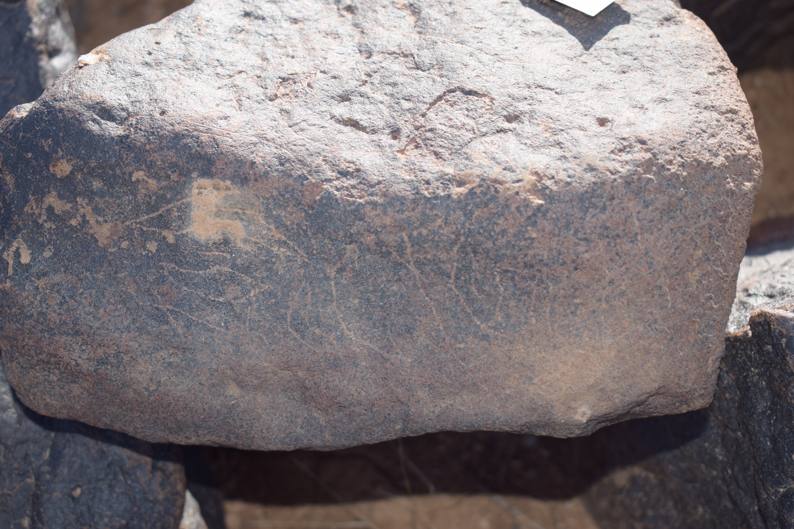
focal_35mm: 63
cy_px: 264
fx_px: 1389
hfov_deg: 31.9
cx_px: 397
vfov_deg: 21.6
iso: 100
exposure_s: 1/200
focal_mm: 42
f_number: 5.6
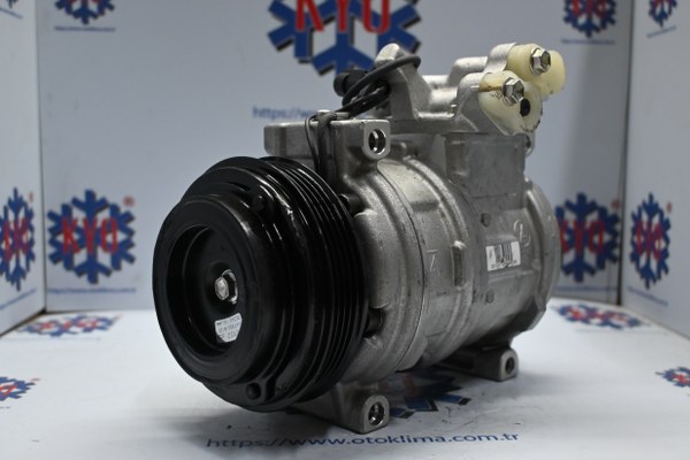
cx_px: 345
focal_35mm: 38
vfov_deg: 35.5
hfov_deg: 51.3
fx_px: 719
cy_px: 230
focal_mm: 25
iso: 1100
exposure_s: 1/125
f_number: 4.2
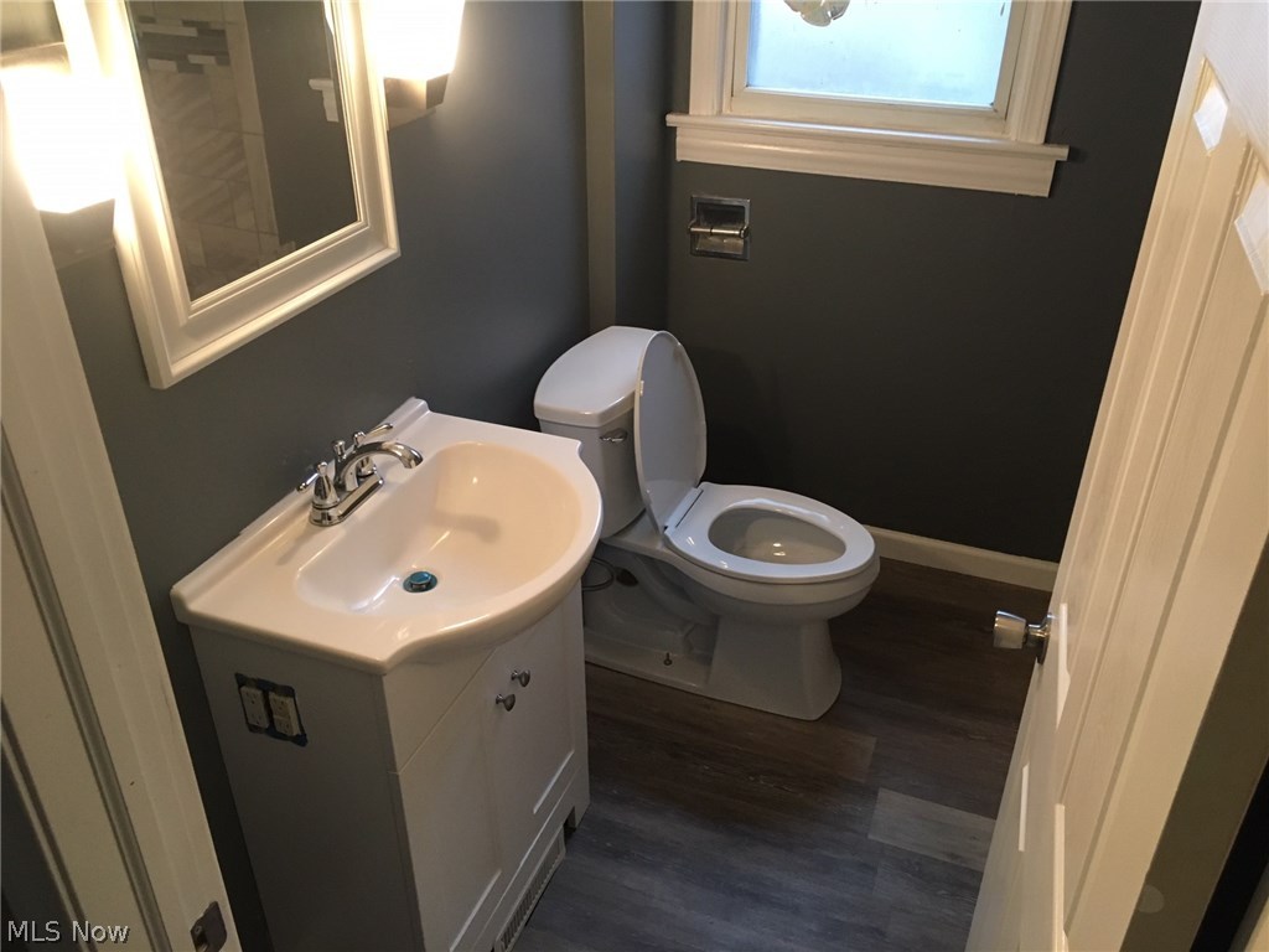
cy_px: 476
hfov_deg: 61.7
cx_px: 634
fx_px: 1063
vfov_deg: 48.2
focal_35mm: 29
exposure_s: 1/30
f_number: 2.2
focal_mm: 4.15
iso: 125
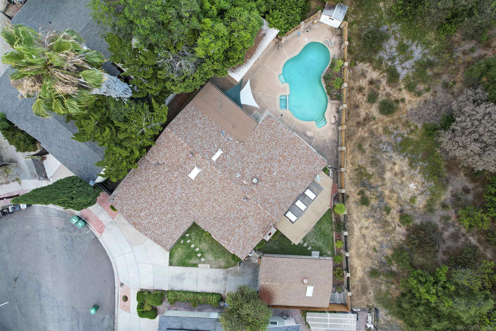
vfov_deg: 57.2
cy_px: 166
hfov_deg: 78.6
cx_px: 248
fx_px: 303
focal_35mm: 22
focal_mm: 8.38
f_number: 2.8
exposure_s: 1/40
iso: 100
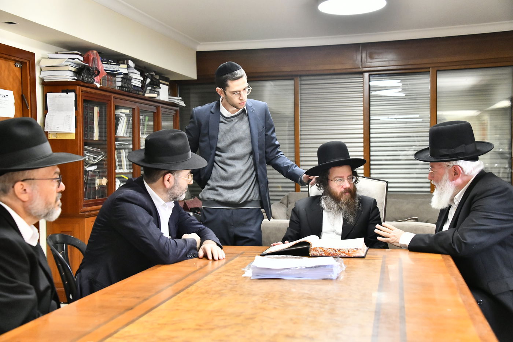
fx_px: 641
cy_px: 171
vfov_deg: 29.9
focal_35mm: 45
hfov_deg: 43.6
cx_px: 256
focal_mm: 45
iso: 4000
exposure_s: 1/160
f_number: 5.6
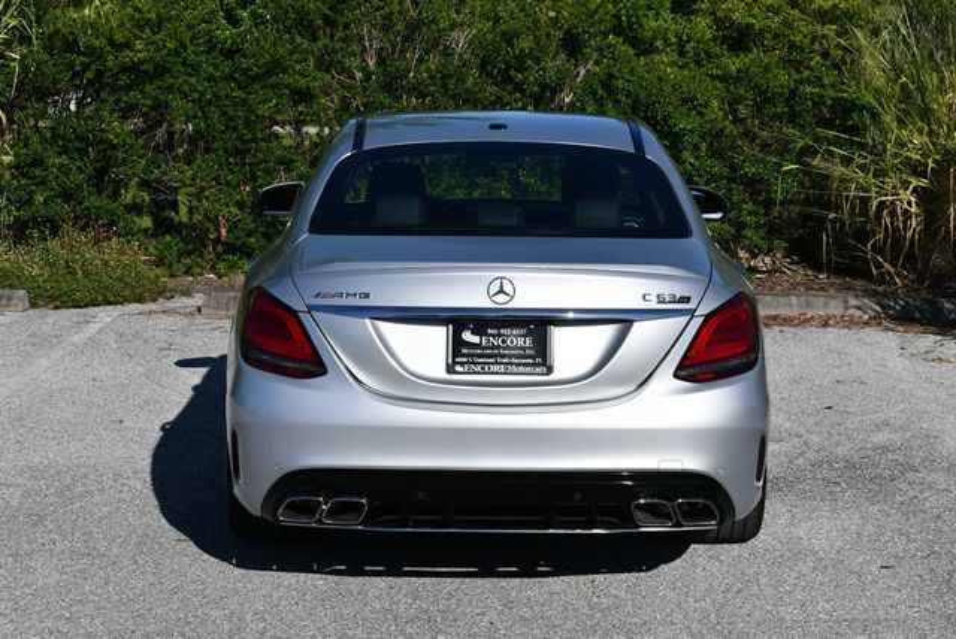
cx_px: 478
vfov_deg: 18.0
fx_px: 2020
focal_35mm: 76
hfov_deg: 26.6
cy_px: 320
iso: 100
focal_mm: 38
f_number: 10
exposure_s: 1/400
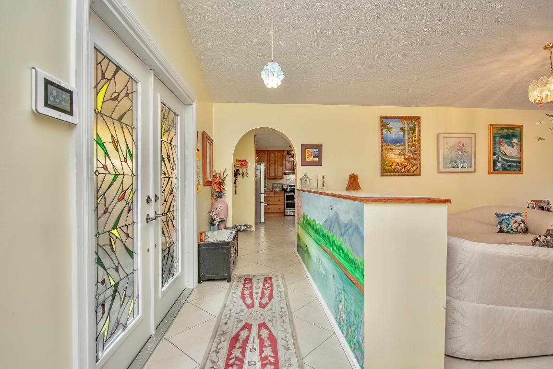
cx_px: 276
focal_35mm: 17
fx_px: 265
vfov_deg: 69.7
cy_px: 184
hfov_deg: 92.4
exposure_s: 1/100
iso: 800
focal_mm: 11.5
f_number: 5
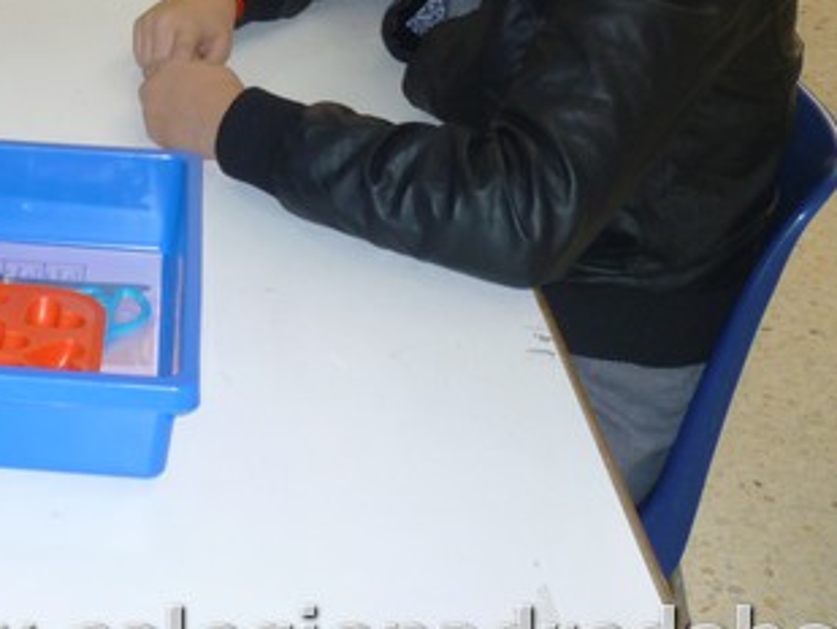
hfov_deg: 25.0
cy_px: -117
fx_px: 1814
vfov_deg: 18.6
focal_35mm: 75
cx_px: 49
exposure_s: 1/30
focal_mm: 5.2
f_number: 3.3
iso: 100
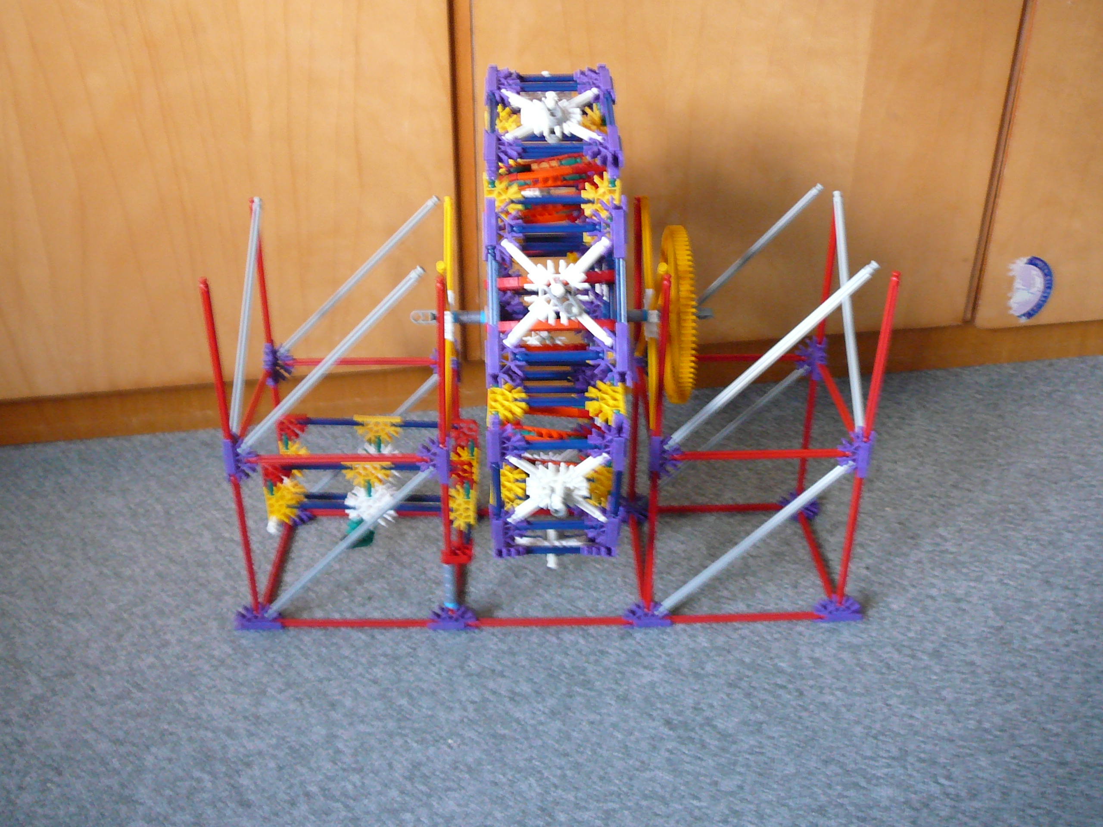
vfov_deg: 40.7
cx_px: 552
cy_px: 414
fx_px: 1115
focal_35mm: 35
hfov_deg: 52.6
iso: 200
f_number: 2.8
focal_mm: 5.2
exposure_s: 1/6
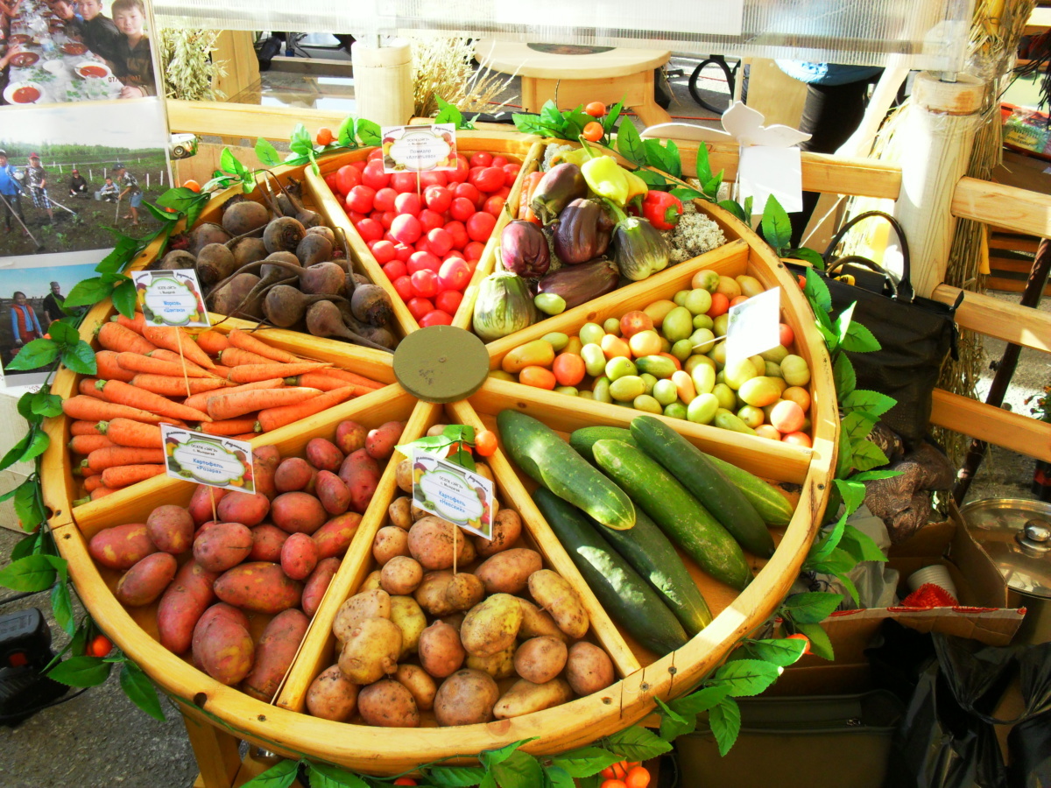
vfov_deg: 40.7
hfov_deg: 52.6
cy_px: 394
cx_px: 526
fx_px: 1063
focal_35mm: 35
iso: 100
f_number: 3.2
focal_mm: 6.3
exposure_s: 1/180
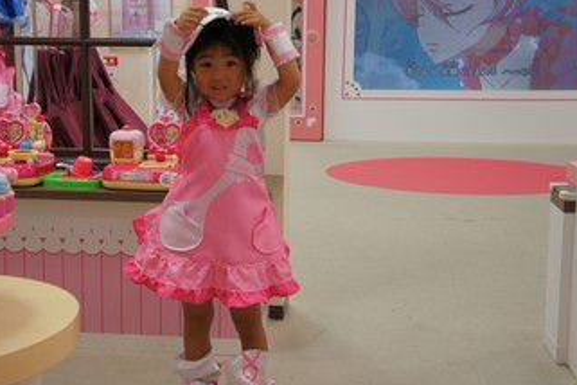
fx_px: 988
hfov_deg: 32.5
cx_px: 234
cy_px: 196
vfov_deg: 22.0
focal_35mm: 62
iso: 320
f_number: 4.5
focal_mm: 33
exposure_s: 1/60
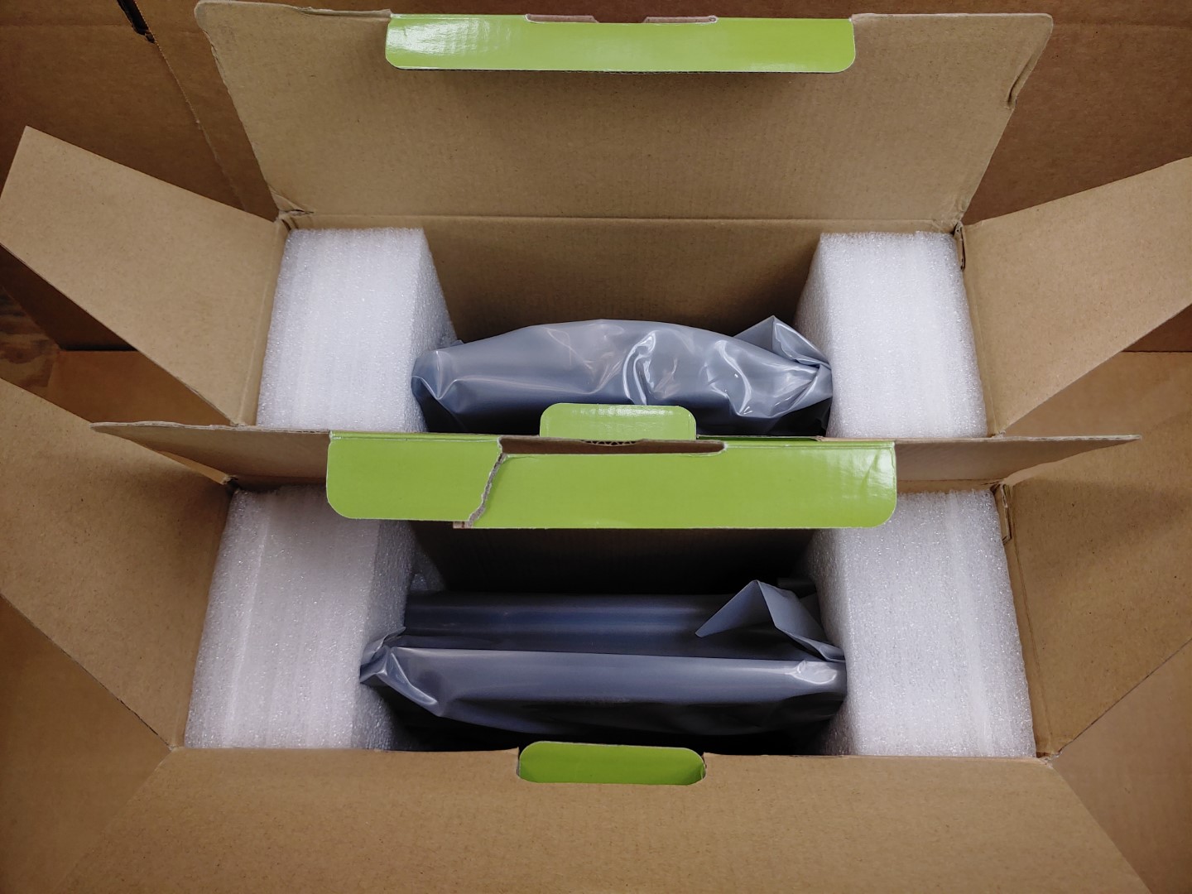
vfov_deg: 53.1
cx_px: 596
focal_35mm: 26
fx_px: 895
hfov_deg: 67.3
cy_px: 447
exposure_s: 1/312
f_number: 1.8
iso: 50
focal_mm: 4.36
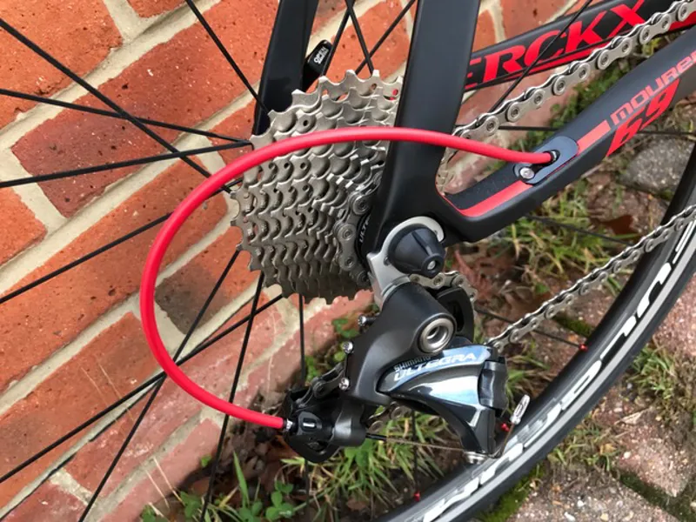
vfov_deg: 49.7
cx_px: 348
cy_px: 261
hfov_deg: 63.4
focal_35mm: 28
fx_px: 563
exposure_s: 1/100
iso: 32
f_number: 1.8
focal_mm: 3.99
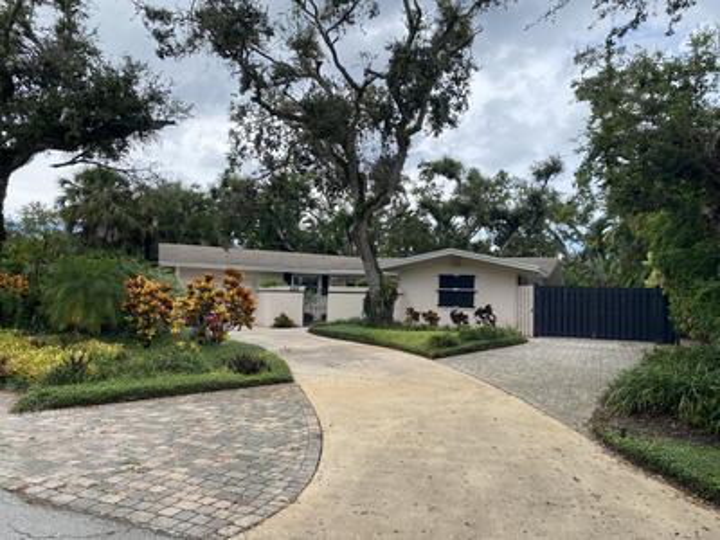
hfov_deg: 67.3
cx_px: 360
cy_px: 270
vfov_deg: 53.1
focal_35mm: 26
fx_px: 541
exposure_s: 1/1300
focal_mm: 4.25
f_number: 1.8
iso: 32
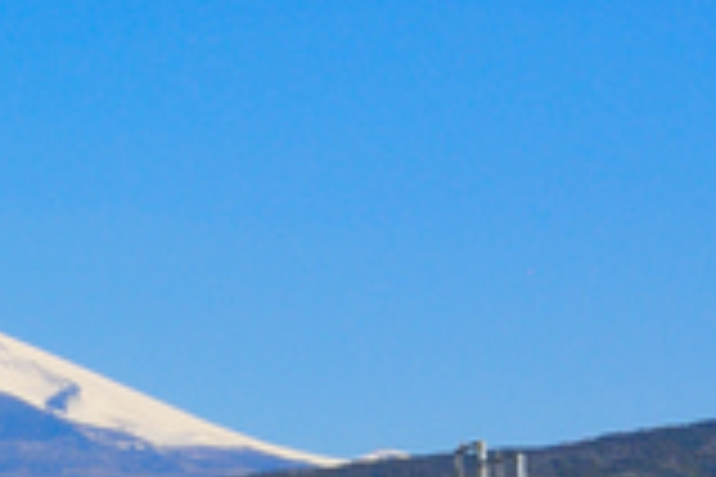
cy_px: -70
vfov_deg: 5.7
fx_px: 4793
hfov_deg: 8.4
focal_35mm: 241
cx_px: -194
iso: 200
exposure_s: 1/1250
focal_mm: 40
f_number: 7.1
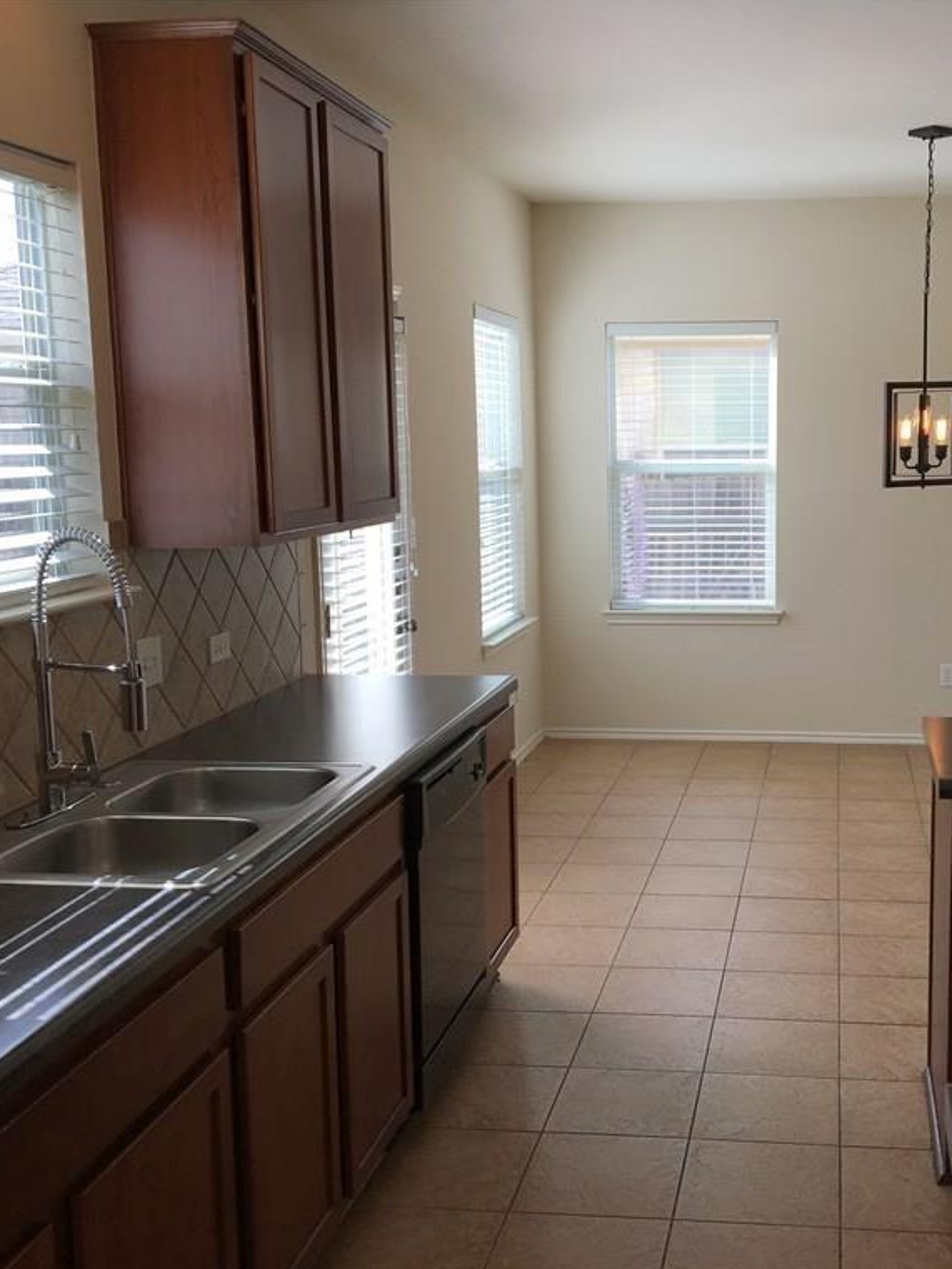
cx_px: 687
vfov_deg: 47.9
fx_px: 1430
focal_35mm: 39
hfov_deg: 36.2
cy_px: 637
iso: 25
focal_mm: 4.15
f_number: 2.2
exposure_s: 1/196
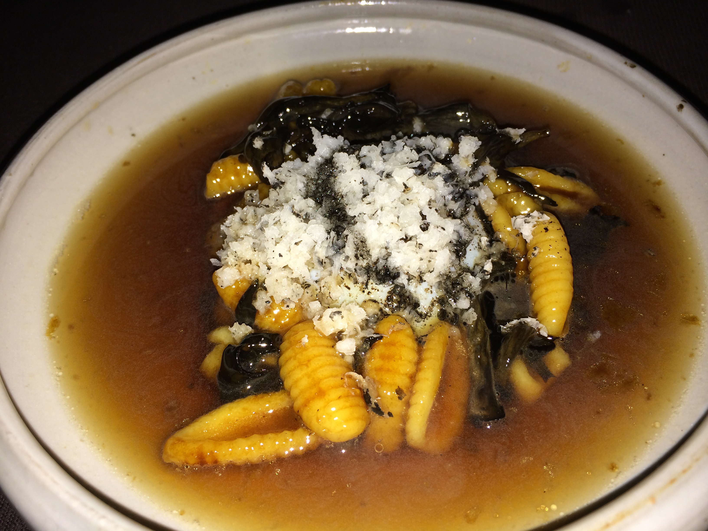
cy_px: 266
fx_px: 614
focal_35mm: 30
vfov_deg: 46.8
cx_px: 354
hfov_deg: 60.0
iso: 32
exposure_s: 1/107
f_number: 2.2
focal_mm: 4.12
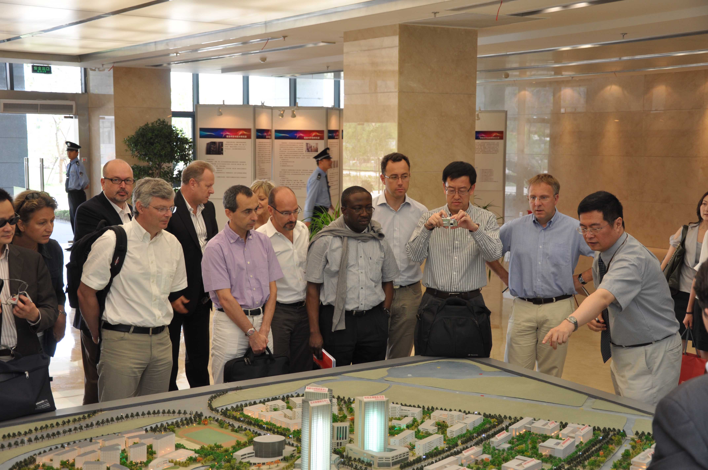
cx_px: 354
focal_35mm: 51
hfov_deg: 38.9
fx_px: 1002
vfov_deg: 26.4
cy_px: 235
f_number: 4.2
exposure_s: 1/60
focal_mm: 34
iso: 320
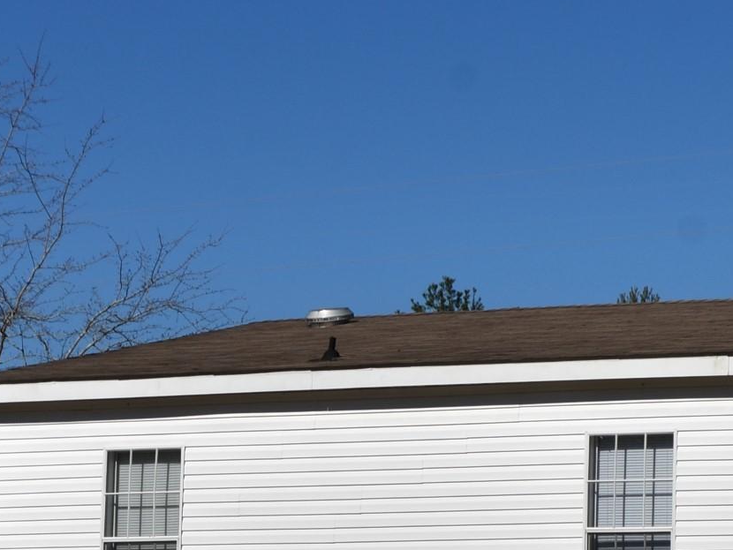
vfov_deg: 11.8
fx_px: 2648
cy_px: 403
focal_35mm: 125
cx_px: 1063
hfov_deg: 14.8
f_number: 9
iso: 100
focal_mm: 24
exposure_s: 1/500
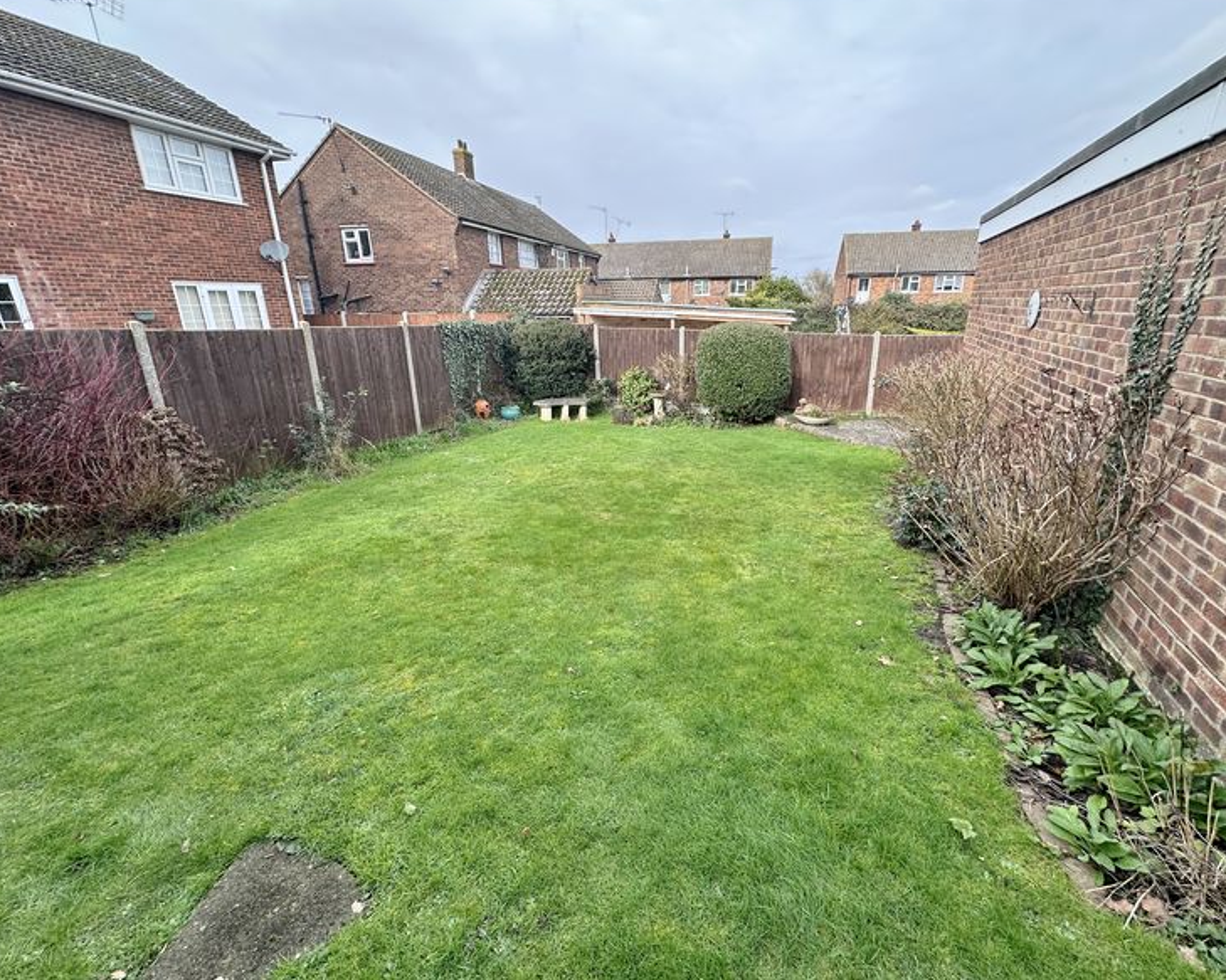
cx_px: 637
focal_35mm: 15
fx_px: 544
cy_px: 479
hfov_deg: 96.8
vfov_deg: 84.0
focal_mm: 2.22
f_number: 2.2
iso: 40
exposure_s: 1/333
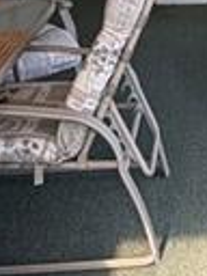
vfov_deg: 21.5
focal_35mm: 84
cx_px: 254
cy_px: -63
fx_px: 670
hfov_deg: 16.8
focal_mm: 2.22
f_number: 2.2
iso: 50
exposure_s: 1/144
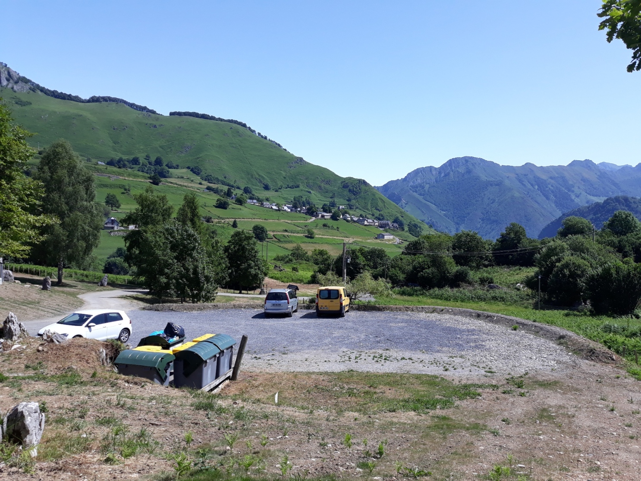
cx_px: 320
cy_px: 240
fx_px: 500
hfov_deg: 65.3
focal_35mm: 27
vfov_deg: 51.3
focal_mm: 3.71
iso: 40
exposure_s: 1/1605
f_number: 1.7
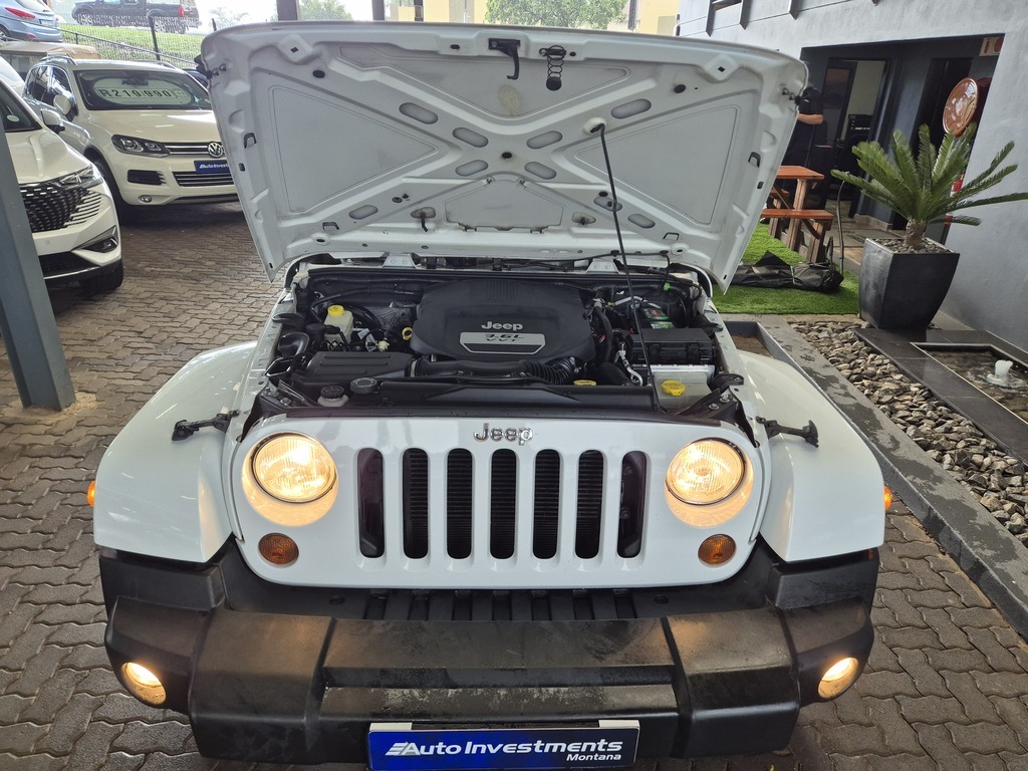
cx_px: 514
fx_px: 683
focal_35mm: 23
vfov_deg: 58.9
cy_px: 386
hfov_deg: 73.9
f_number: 1.8
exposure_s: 1/180
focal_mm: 5.4
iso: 125
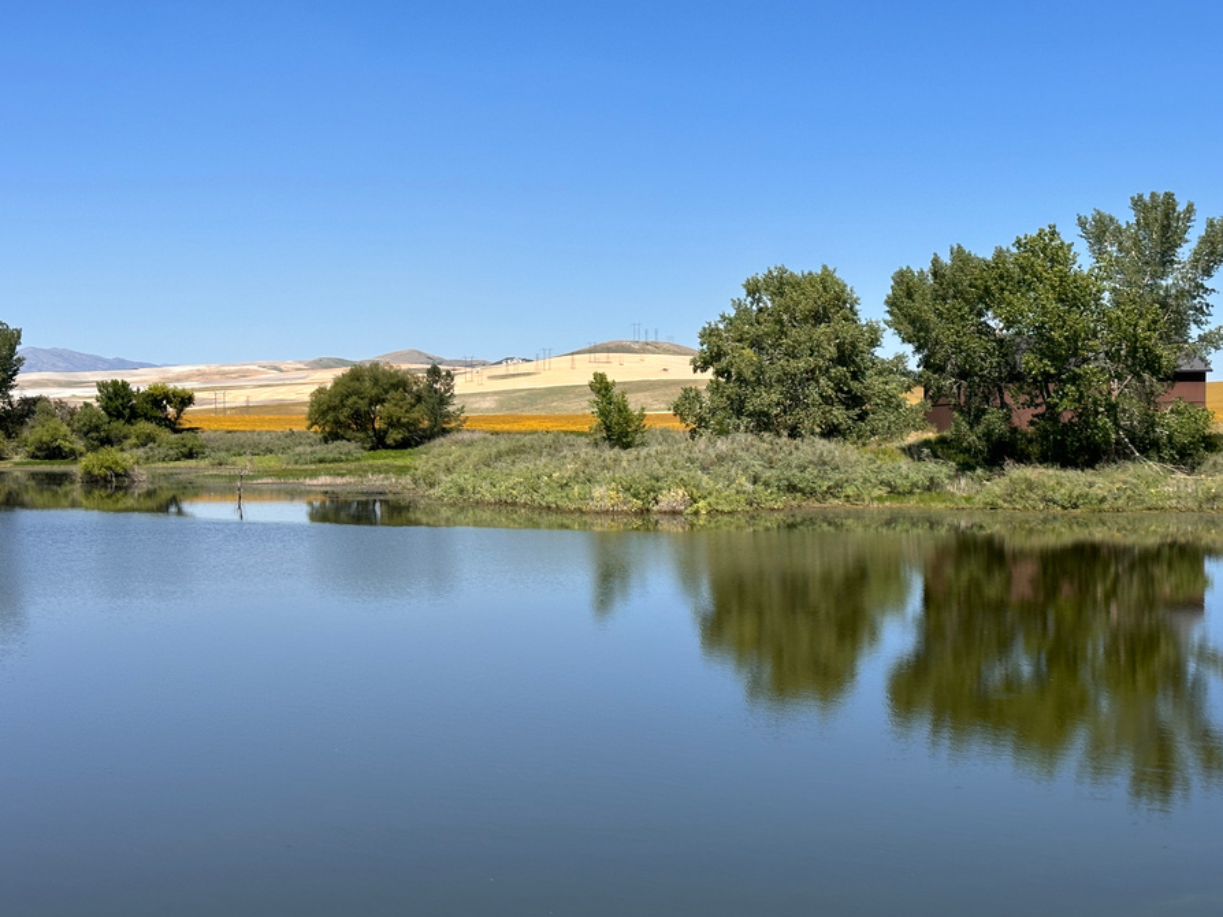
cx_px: 635
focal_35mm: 55
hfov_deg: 34.9
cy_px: 494
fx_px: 1943
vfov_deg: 26.5
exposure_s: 1/4184
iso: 64
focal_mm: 6.86
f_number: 1.78
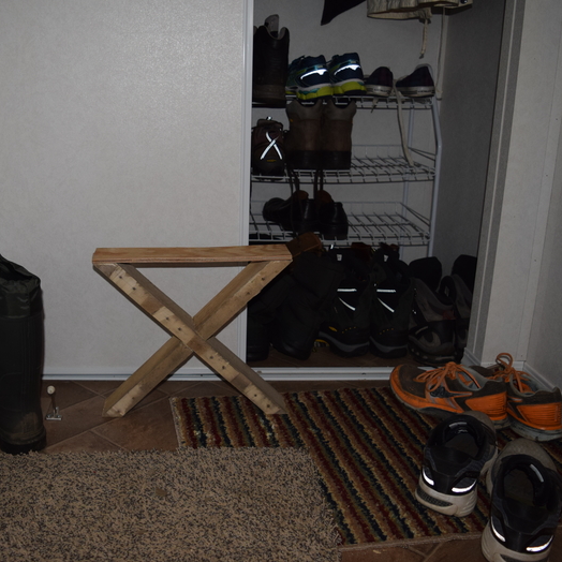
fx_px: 643
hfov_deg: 46.6
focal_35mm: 35
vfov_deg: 47.2
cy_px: 277
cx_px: 196
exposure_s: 1/60
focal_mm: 18
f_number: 3.5
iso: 720
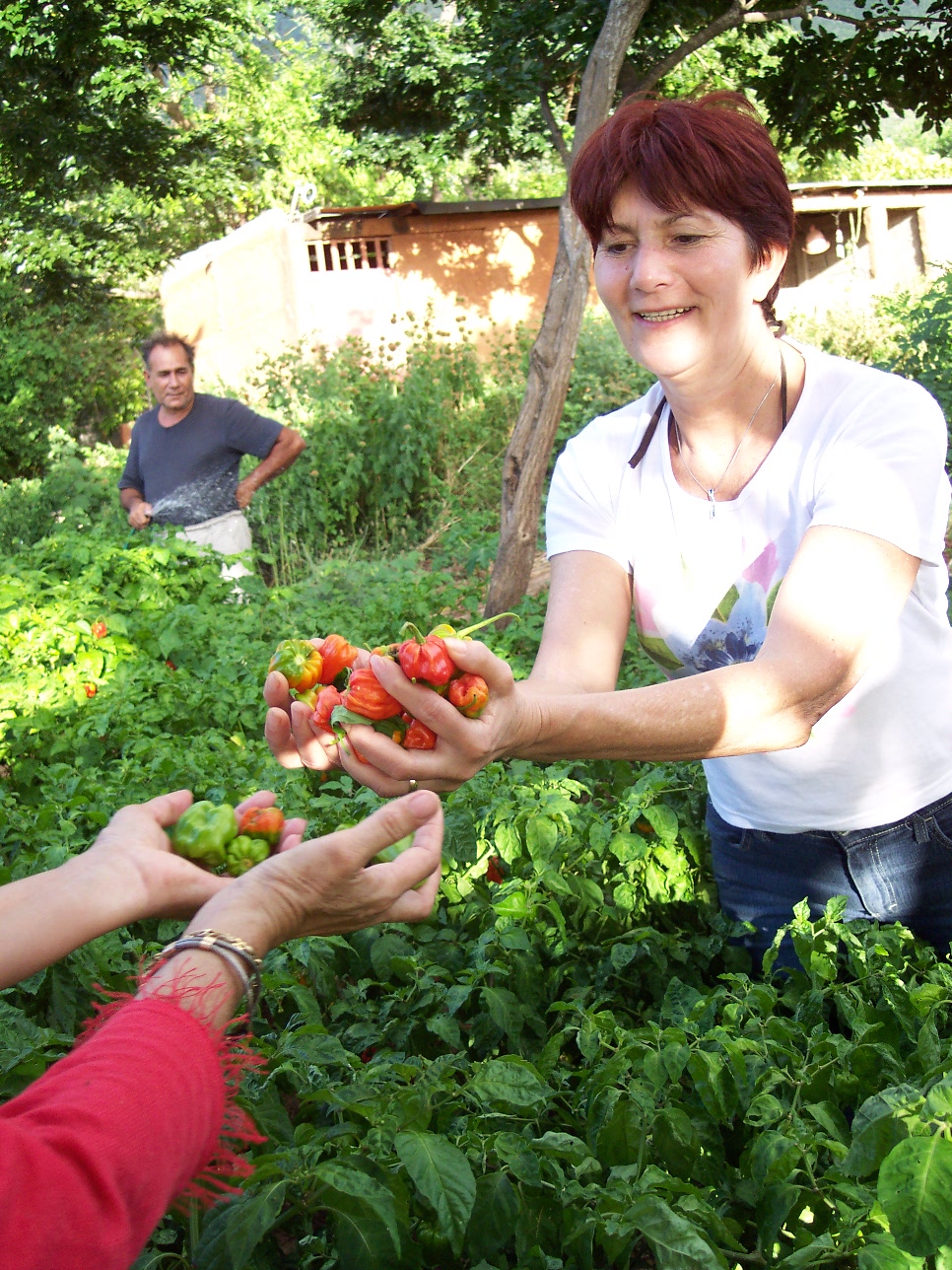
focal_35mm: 38
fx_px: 1393
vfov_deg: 49.0
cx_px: 476
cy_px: 635
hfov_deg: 37.7
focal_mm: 8
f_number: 2.8
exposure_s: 1/180
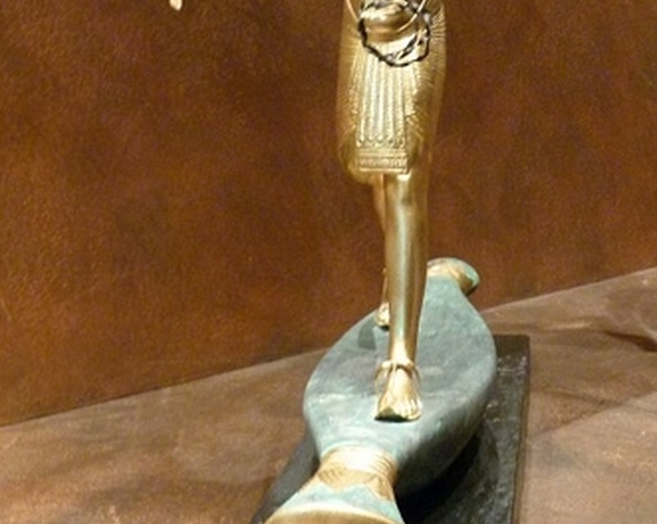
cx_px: 429
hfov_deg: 30.3
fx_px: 1204
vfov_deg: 24.0
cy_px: 79
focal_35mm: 62
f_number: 3.1
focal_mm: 6.3
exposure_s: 1/5
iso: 400
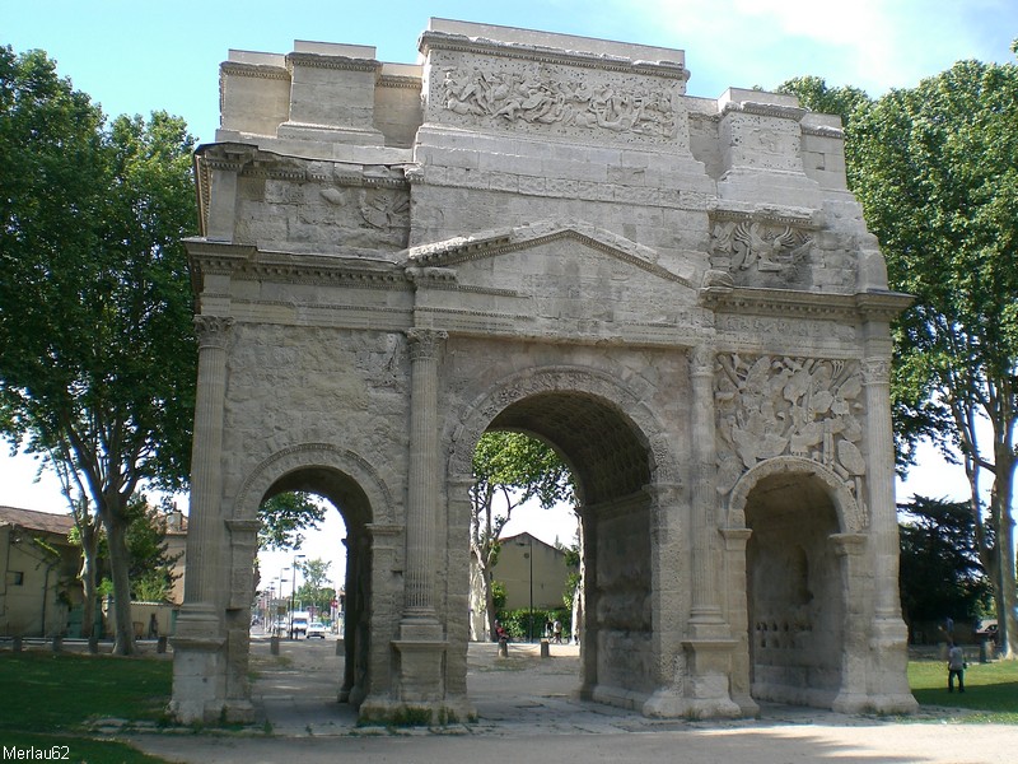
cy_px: 382
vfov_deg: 37.7
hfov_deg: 49.0
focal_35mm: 38
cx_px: 509
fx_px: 1118
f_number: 4.4
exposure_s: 1/160
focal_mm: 6.3
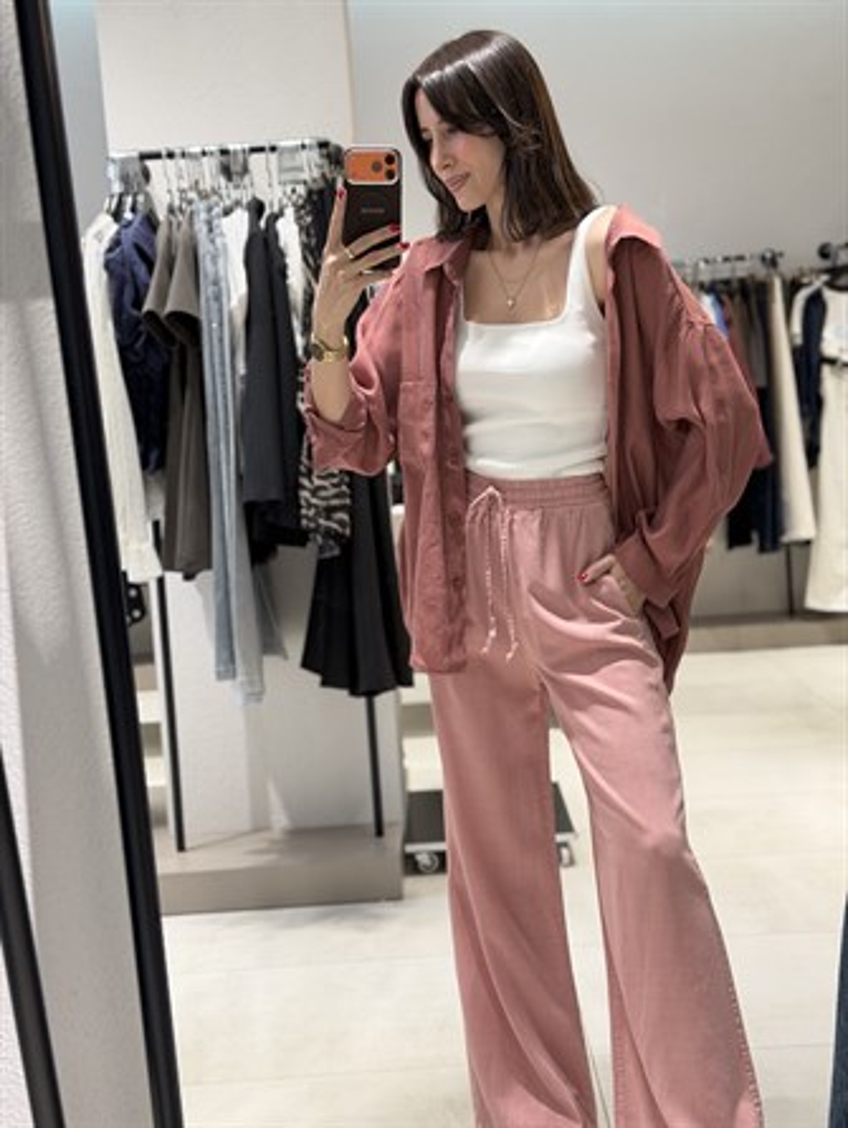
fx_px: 1566
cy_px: 564
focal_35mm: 48
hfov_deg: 30.3
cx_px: 424
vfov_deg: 39.6
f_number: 1.78
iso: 80
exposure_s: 1/100
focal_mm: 6.76
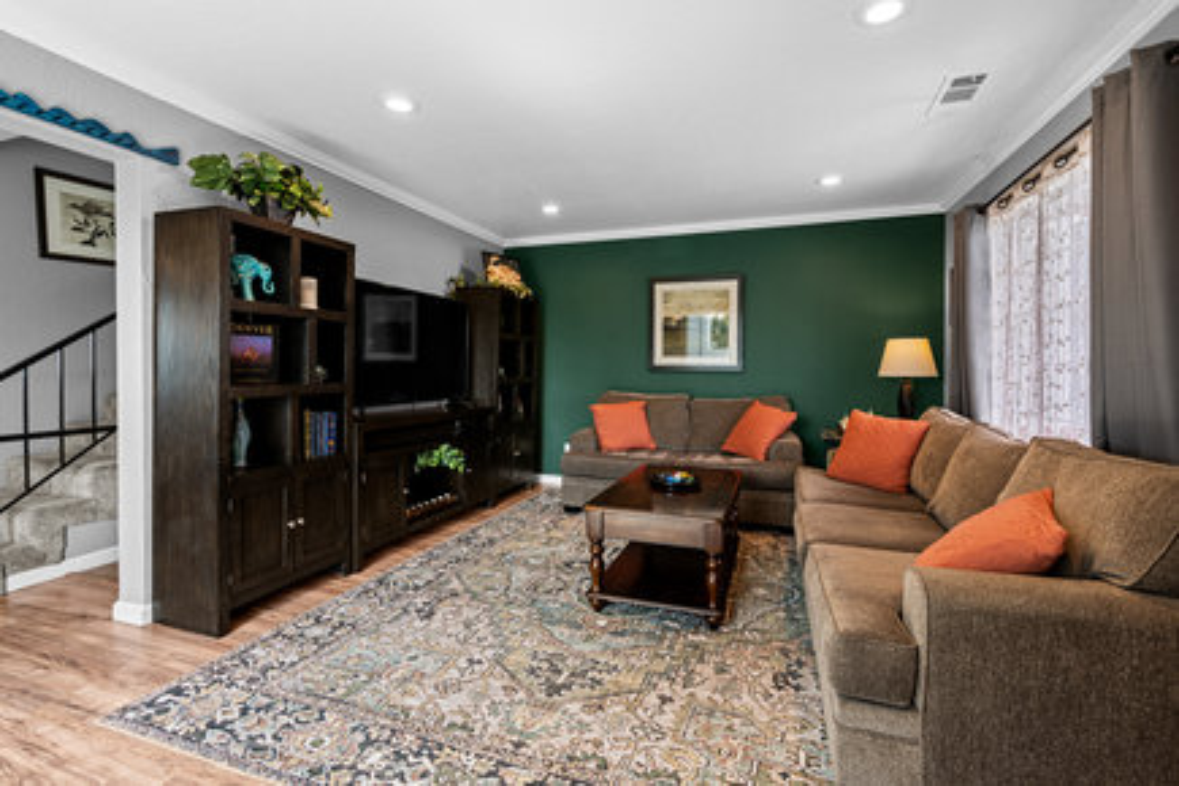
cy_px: 393
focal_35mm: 16
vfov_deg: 73.7
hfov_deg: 96.7
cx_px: 590
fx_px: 524
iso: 100
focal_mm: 16
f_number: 11
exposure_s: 1/1.25
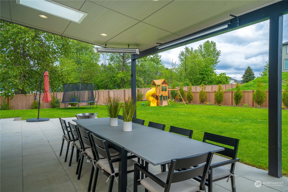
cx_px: 144
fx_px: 192
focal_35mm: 24
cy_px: 96
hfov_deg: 73.7
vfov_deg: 53.1
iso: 125
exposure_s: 1/200
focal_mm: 24
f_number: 6.7
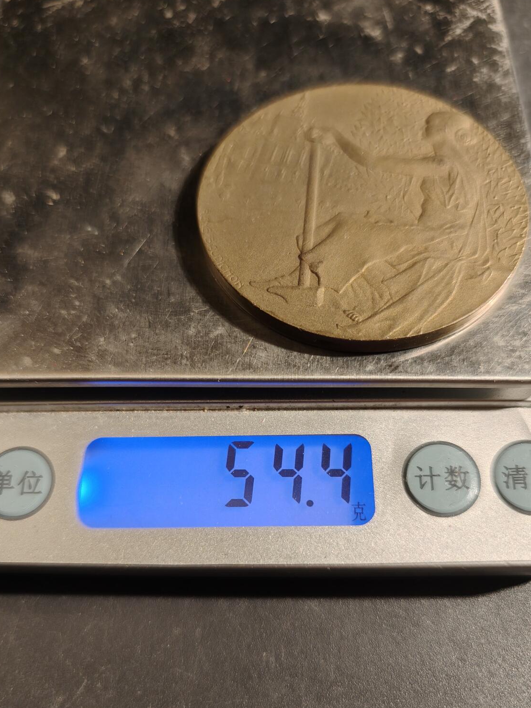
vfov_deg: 62.9
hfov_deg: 49.7
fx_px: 573
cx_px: 272
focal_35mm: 28
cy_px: 425
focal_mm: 6.06
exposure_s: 1/100
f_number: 1.6
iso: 160
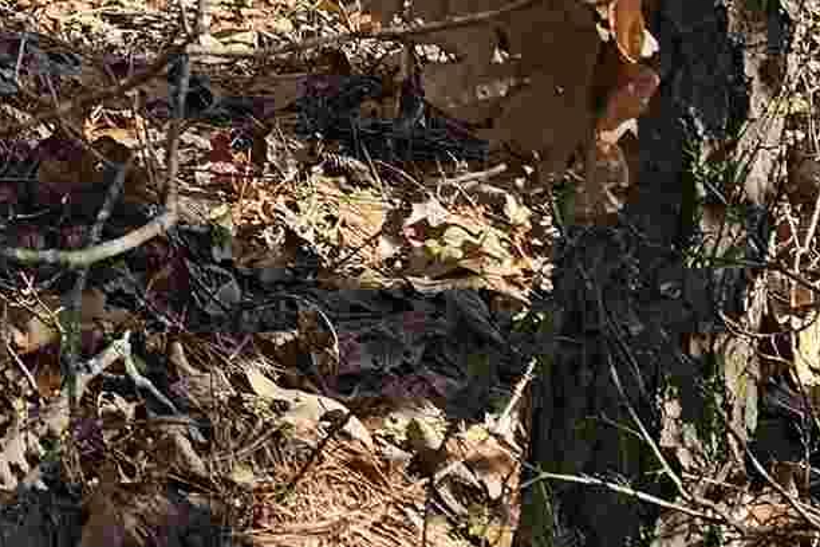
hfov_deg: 14.8
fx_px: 2733
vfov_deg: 10.1
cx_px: -669
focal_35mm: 120
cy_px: -719
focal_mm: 6.3
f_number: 1.7
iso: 20
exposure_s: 1/180
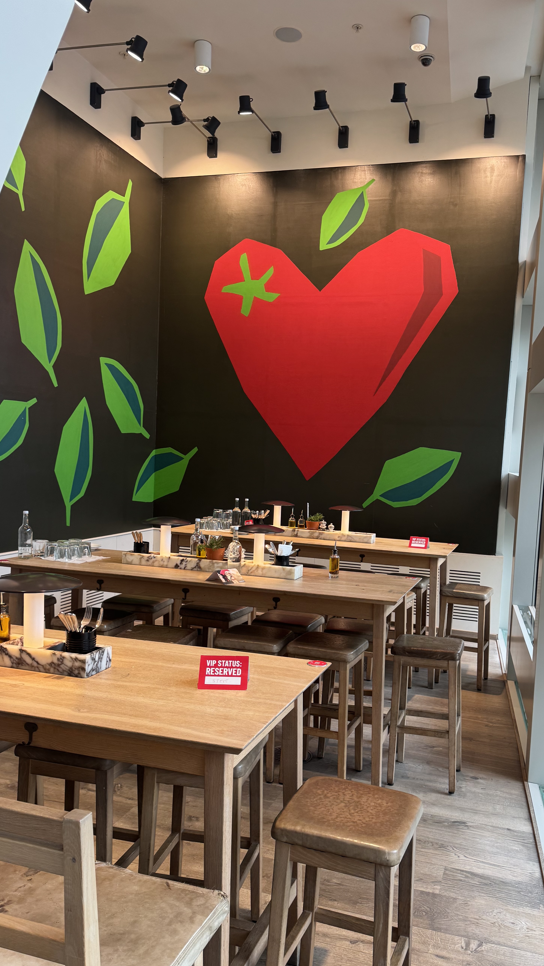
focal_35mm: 29
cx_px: 306
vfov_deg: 65.9
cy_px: 525
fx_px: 744
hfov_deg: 40.1
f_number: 1.78
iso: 125
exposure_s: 1/100
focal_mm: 6.76
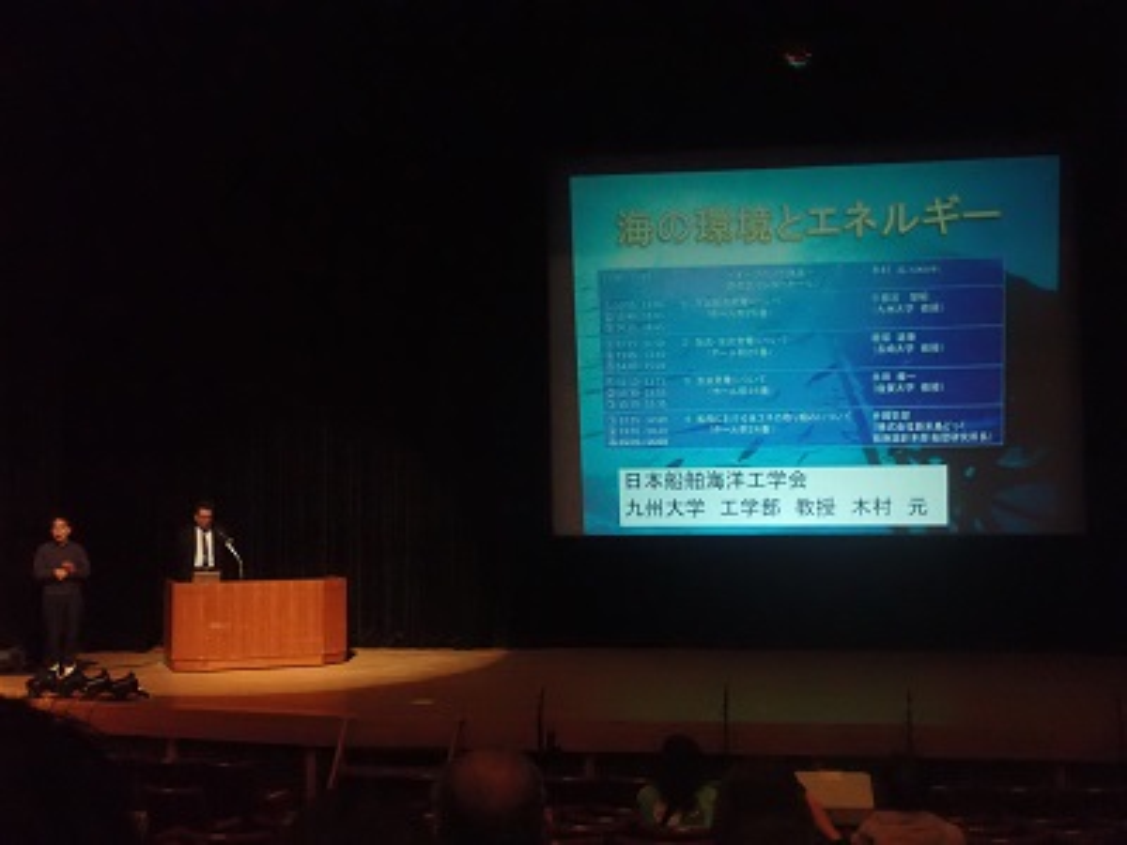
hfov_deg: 43.9
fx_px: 1400
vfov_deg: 33.6
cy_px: 422
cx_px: 564
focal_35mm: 43
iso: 1600
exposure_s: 1/40
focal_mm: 7.86
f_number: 2.9
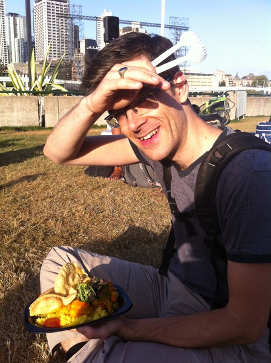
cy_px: 182
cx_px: 136
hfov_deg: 40.6
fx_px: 366
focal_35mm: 35
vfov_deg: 52.7
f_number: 2.8
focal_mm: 3.85
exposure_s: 1/616
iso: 80
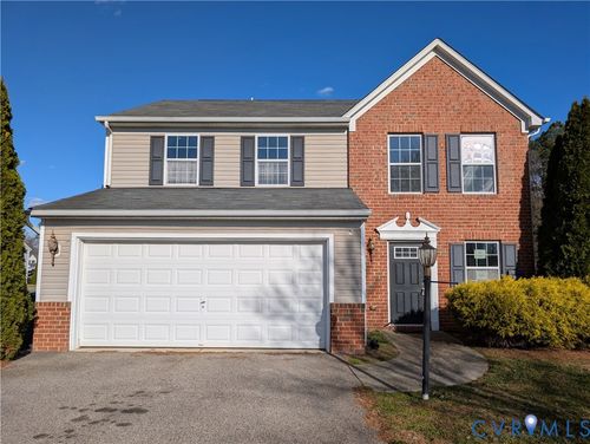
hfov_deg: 71.5
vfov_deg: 56.9
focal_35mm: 24
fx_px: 409
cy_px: 222
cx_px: 295
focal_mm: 6.9
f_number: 1.68
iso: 20
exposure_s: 1/20000
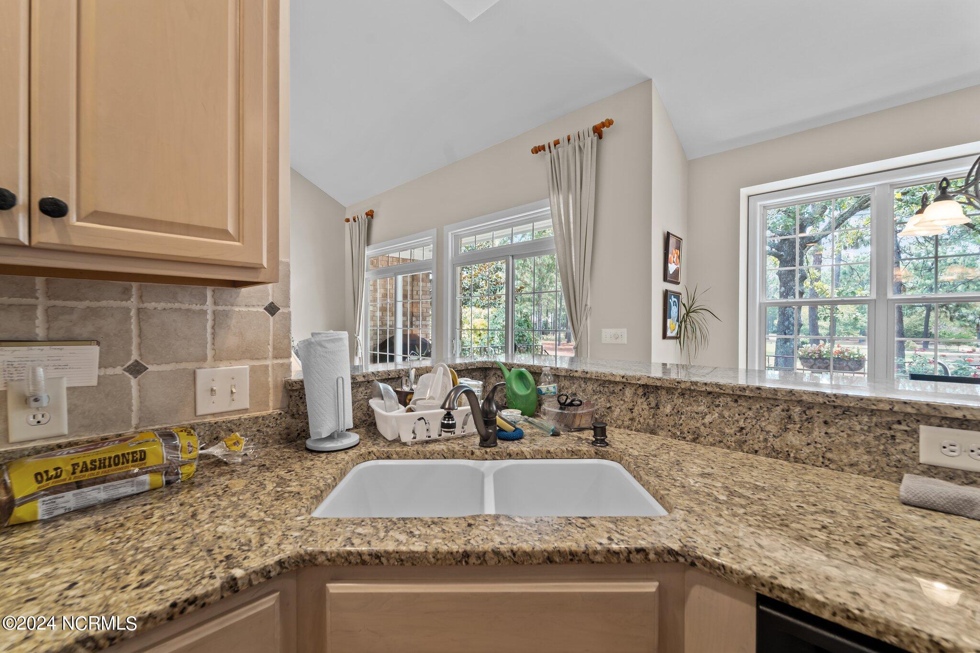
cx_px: 490
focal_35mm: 14
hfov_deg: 104.3
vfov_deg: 81.2
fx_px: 381
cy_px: 326
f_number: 8
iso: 400
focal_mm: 14
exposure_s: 1/1.67
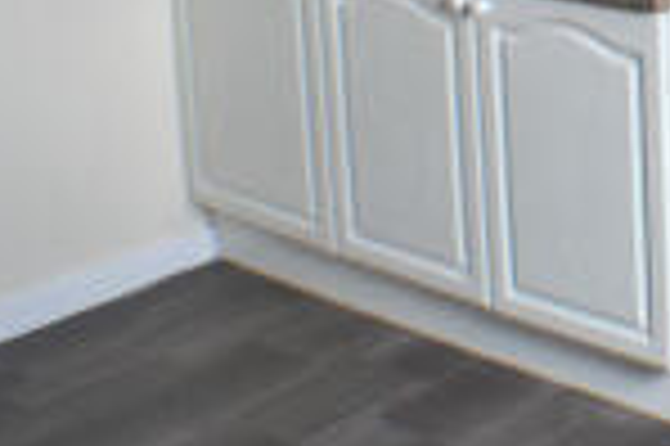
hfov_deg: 18.9
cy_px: -200
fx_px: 1785
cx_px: 976
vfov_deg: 13.5
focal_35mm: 96
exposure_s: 1/125
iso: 360
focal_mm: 20
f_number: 5.6
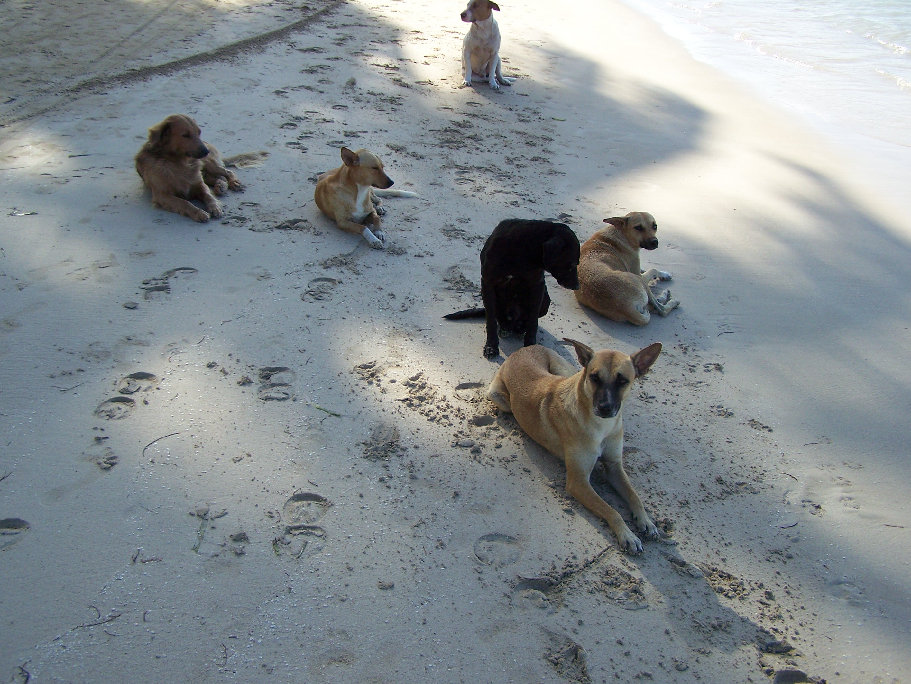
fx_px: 1001
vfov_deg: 37.8
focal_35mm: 38
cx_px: 456
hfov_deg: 48.9
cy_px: 342
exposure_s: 1/800
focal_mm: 6.3
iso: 80
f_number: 2.8
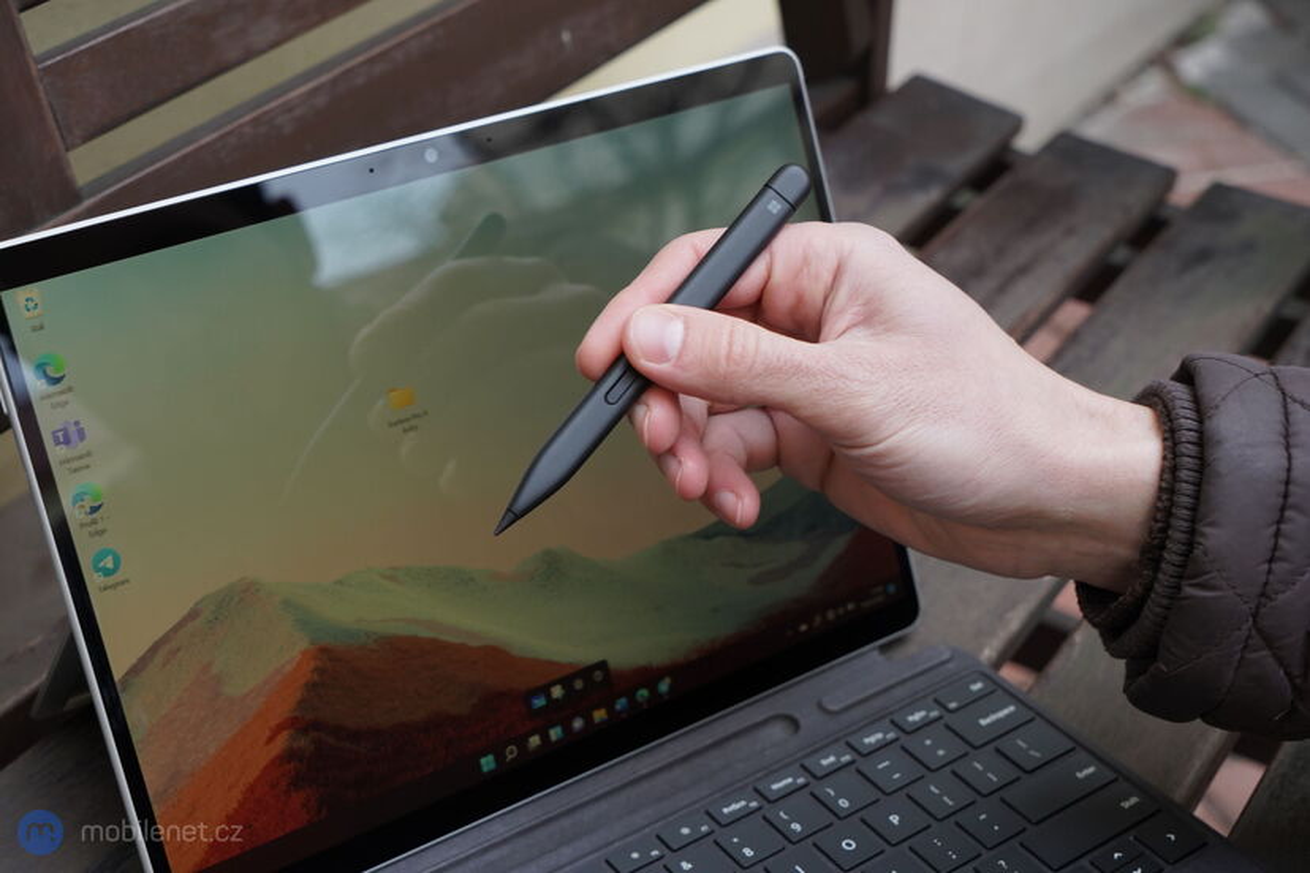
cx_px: 655
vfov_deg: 24.6
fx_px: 2001
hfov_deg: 36.2
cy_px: 436
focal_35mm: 55
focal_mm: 55
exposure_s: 1/160
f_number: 7.1
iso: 800
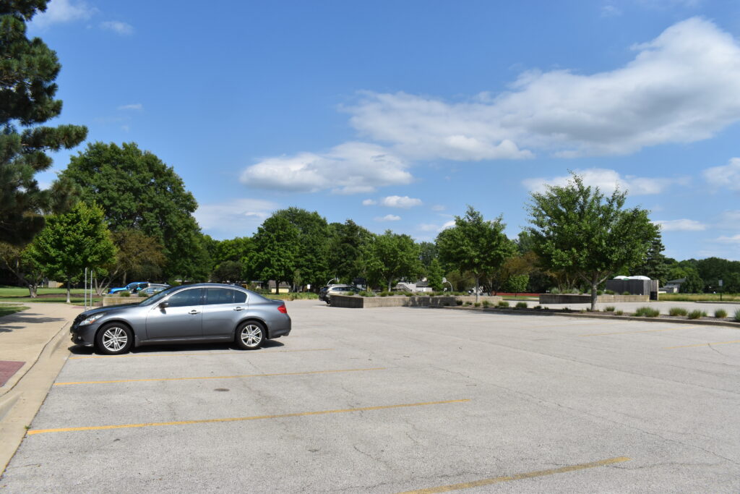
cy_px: 247
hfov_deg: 67.4
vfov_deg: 47.9
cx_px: 370
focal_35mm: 27
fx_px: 555
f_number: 11
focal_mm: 18
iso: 200
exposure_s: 1/500
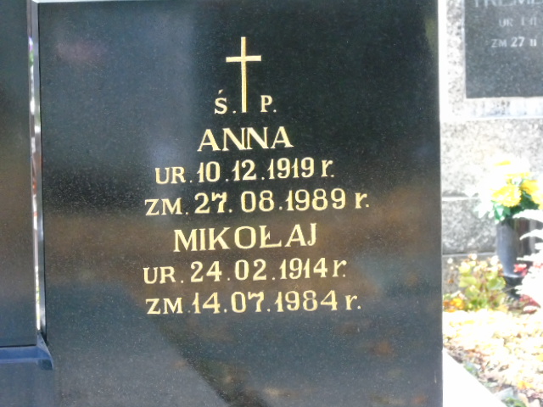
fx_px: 2918
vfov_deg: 8.0
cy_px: 204
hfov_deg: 10.6
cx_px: 272
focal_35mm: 186
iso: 800
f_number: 5
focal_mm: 33
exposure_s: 1/160
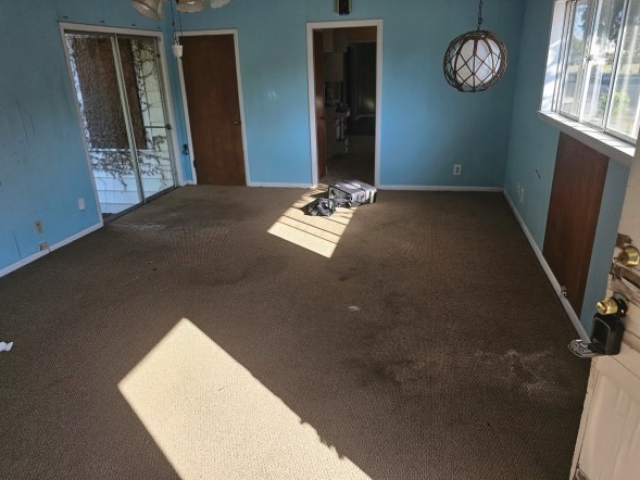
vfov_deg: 54.9
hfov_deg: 69.4
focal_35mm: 25
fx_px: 462
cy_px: 241
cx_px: 318
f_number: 1.7
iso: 16
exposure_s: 1/120
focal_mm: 6.3
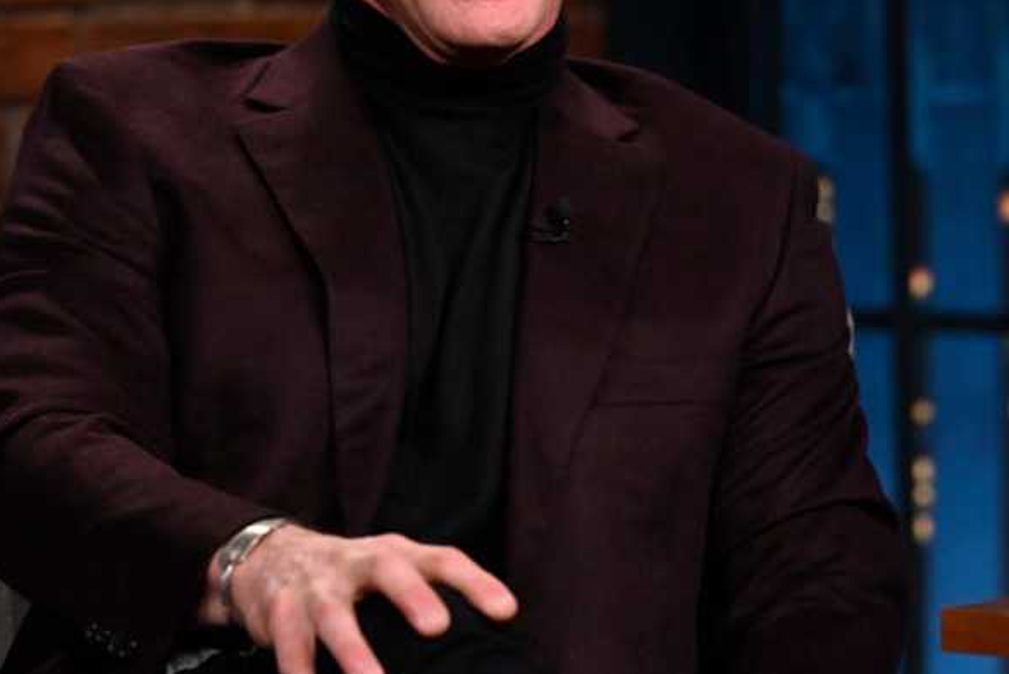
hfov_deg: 5.5
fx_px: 10456
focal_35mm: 373
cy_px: 116
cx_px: 460
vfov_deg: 3.7
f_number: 4.5
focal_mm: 195
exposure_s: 1/160
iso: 5000
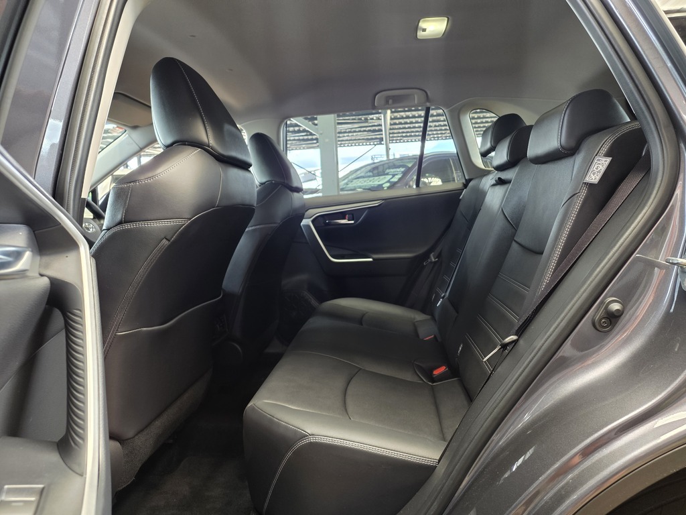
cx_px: 343
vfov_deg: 58.9
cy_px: 258
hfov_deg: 73.9
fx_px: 456
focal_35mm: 23
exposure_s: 1/100
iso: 320
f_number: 1.7
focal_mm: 6.25
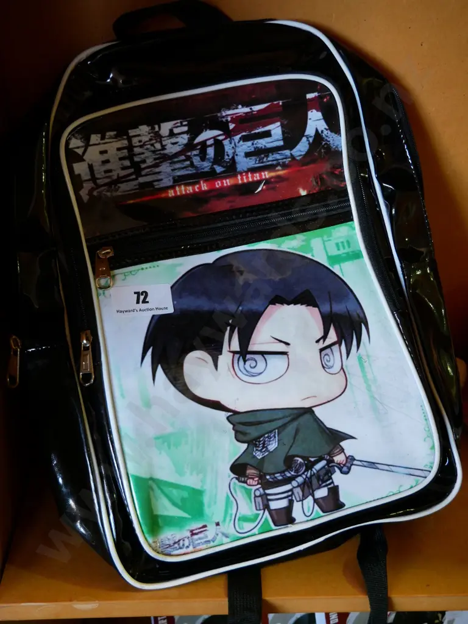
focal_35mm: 40
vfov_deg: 46.8
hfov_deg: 36.0
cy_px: 312
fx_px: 721
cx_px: 234
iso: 1600
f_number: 4.1
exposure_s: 1/60
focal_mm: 20
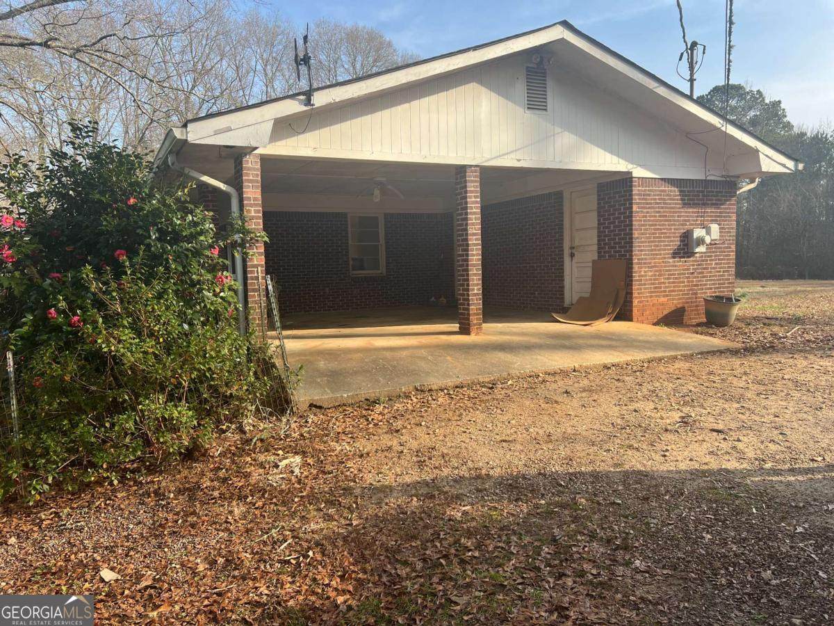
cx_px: 417
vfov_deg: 53.1
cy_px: 313
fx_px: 626
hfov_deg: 67.3
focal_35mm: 26
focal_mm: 5.7
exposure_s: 1/1038
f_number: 1.5
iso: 50
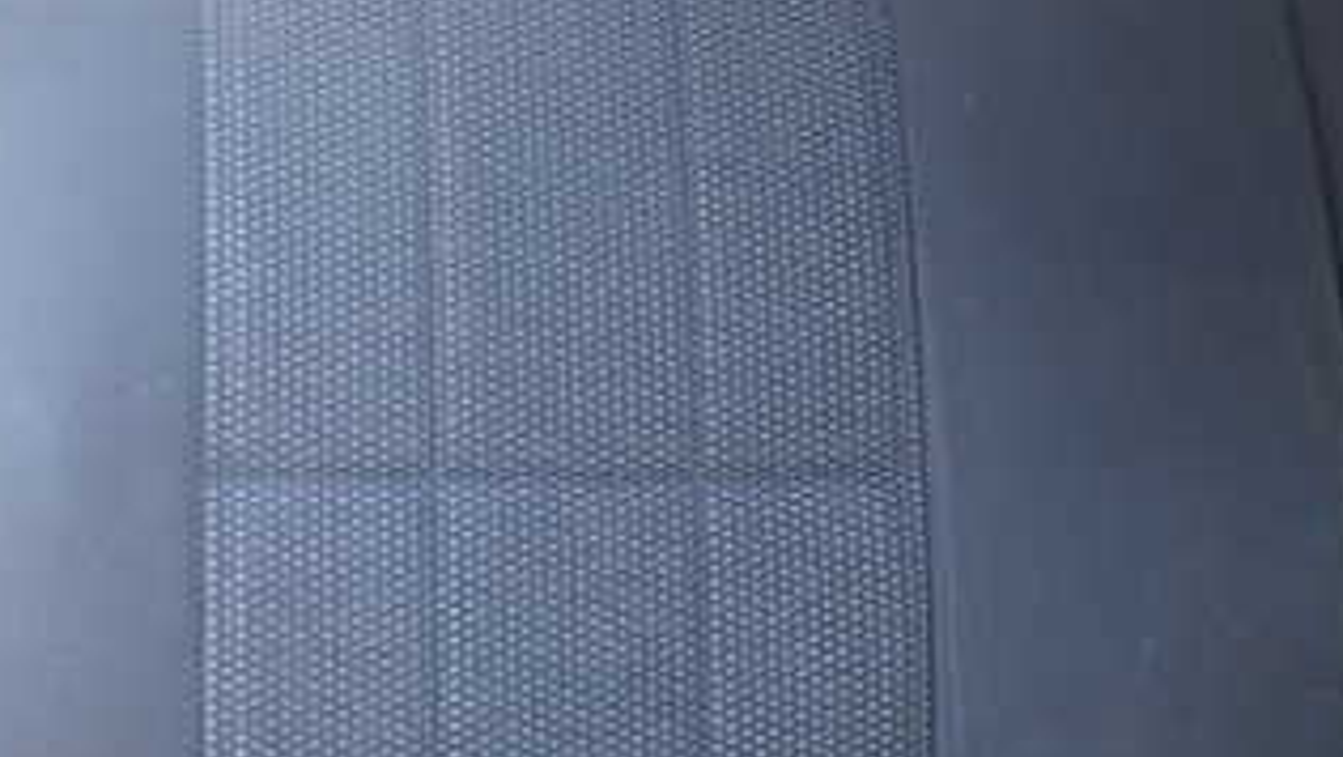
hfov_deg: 33.7
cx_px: 540
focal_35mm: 62
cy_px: 336
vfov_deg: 19.4
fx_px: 2209
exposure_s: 1/30
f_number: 2.3
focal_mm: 5.4
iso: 250
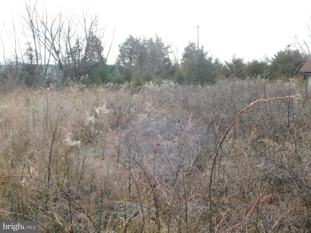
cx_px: 156
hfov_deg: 51.4
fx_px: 323
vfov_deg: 39.7
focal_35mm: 36
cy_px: 116
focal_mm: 6.3
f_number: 3.5
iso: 125
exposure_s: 1/200
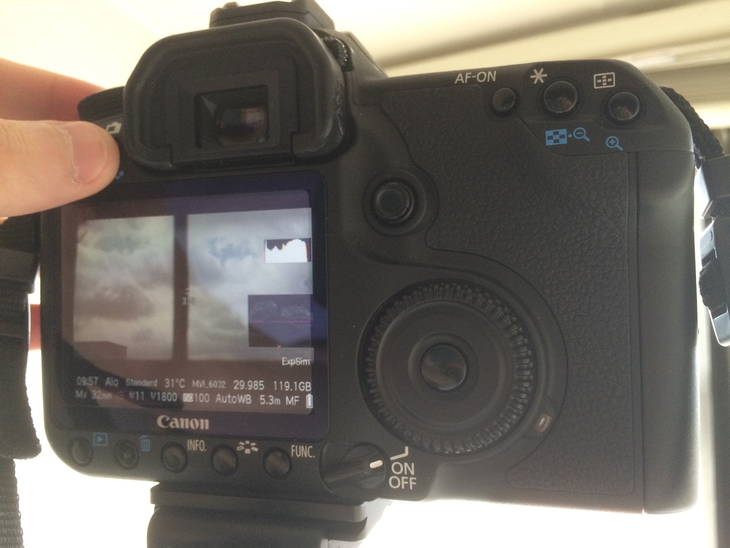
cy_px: 274
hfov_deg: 61.7
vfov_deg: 48.2
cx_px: 365
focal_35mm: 29
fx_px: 612
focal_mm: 4.15
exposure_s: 1/30
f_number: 2.2
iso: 64
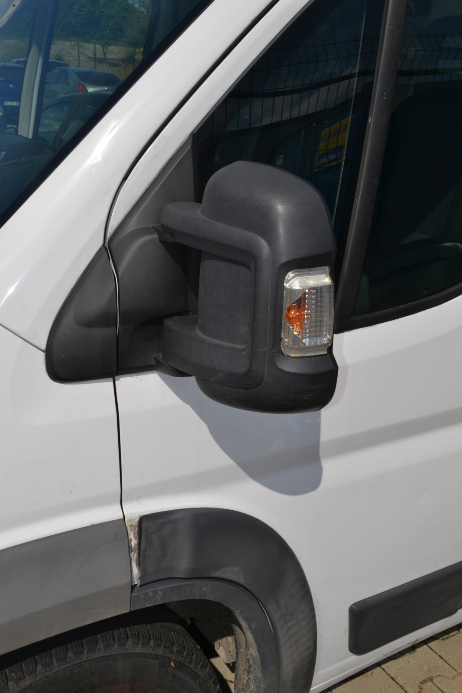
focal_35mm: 39
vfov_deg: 49.5
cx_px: 231
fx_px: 751
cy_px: 346
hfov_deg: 34.2
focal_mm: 26
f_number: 13
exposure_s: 1/200
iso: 100
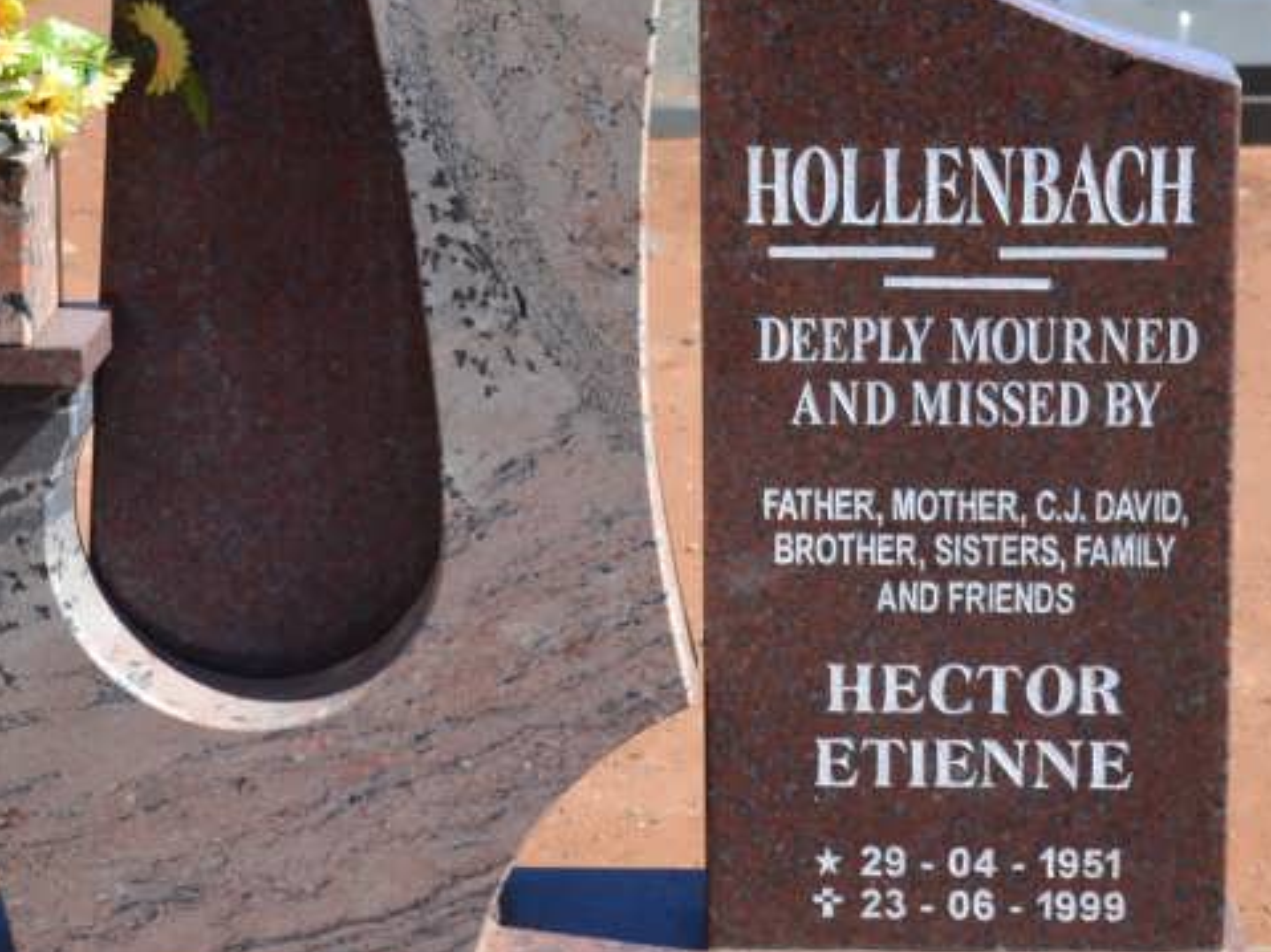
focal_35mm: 94
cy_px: 180
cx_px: 645
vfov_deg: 15.6
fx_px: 3451
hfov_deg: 20.9
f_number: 5.6
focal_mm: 26
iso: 100
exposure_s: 1/125
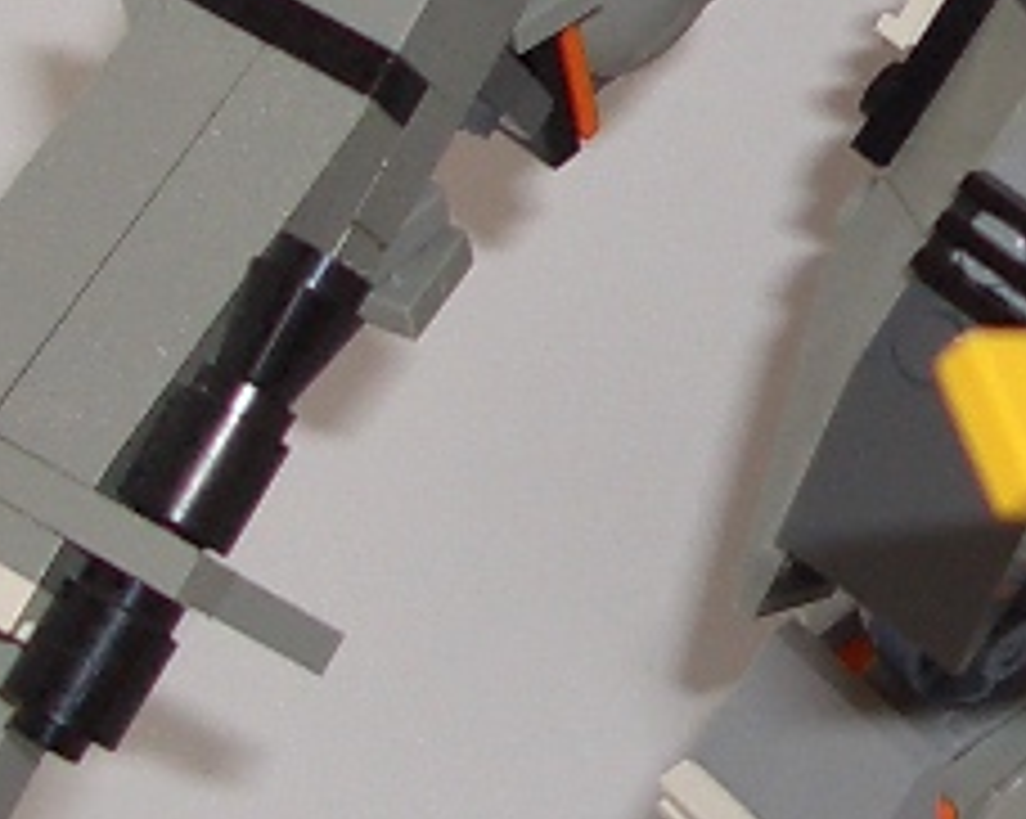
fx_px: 5825
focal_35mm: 192
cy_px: -18
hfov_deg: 9.8
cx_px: 1413
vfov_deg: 8.0
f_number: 2.6
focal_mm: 5.8
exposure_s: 1/60
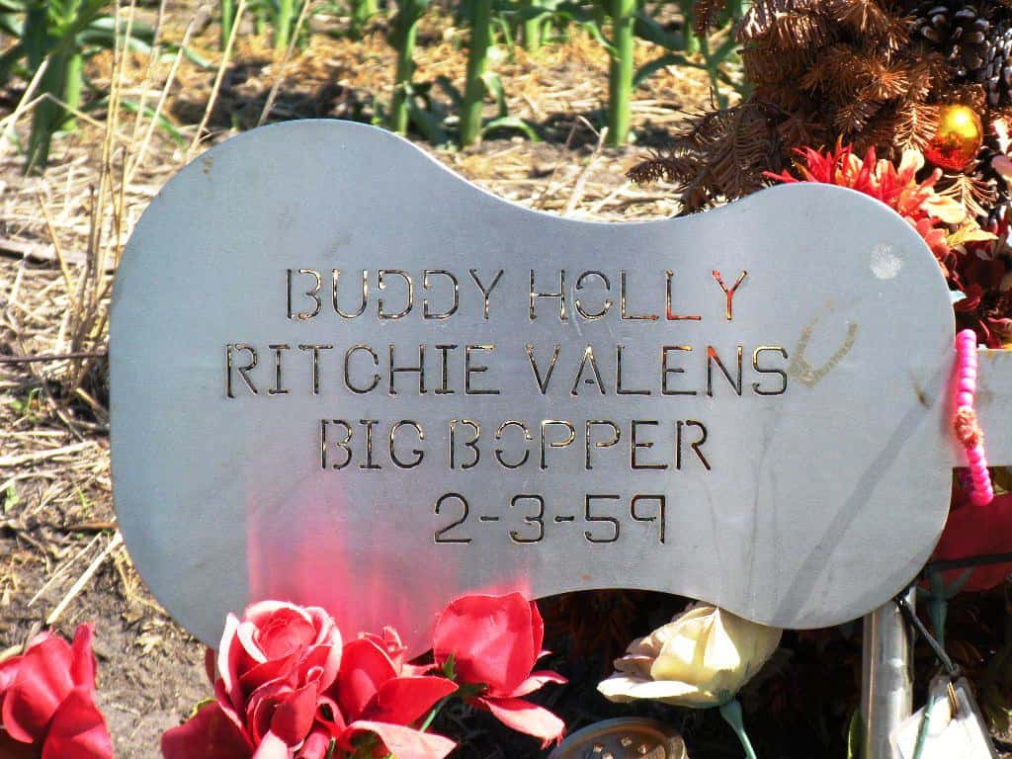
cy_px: 380
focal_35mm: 140
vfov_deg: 10.6
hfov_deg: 14.1
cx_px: 506
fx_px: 4093
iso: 64
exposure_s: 1/164
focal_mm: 23.3
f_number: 4.8
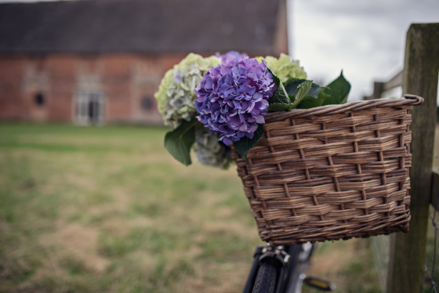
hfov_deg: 54.4
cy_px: 146
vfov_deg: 37.9
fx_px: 427
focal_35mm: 35
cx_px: 220
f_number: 1.8
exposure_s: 1/2000
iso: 200
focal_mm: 35
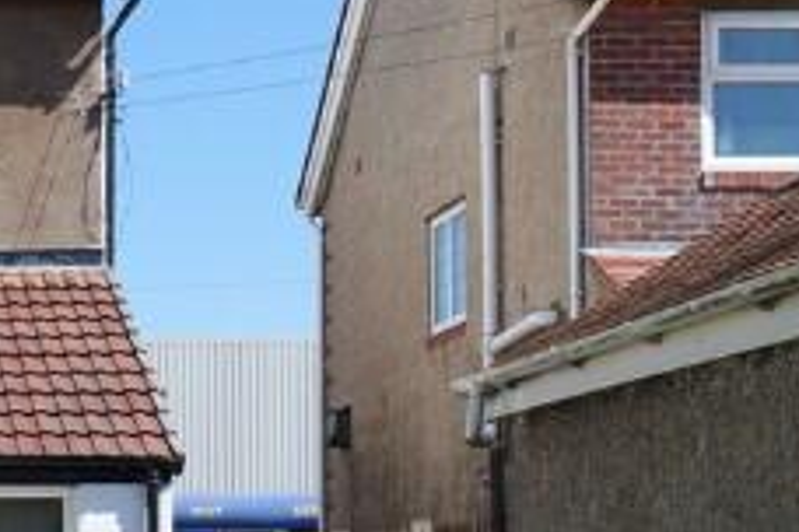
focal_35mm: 90
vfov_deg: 14.9
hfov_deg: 20.7
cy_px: 555
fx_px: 1997
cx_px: -235
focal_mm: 20
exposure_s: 1/320
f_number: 5.6
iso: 100
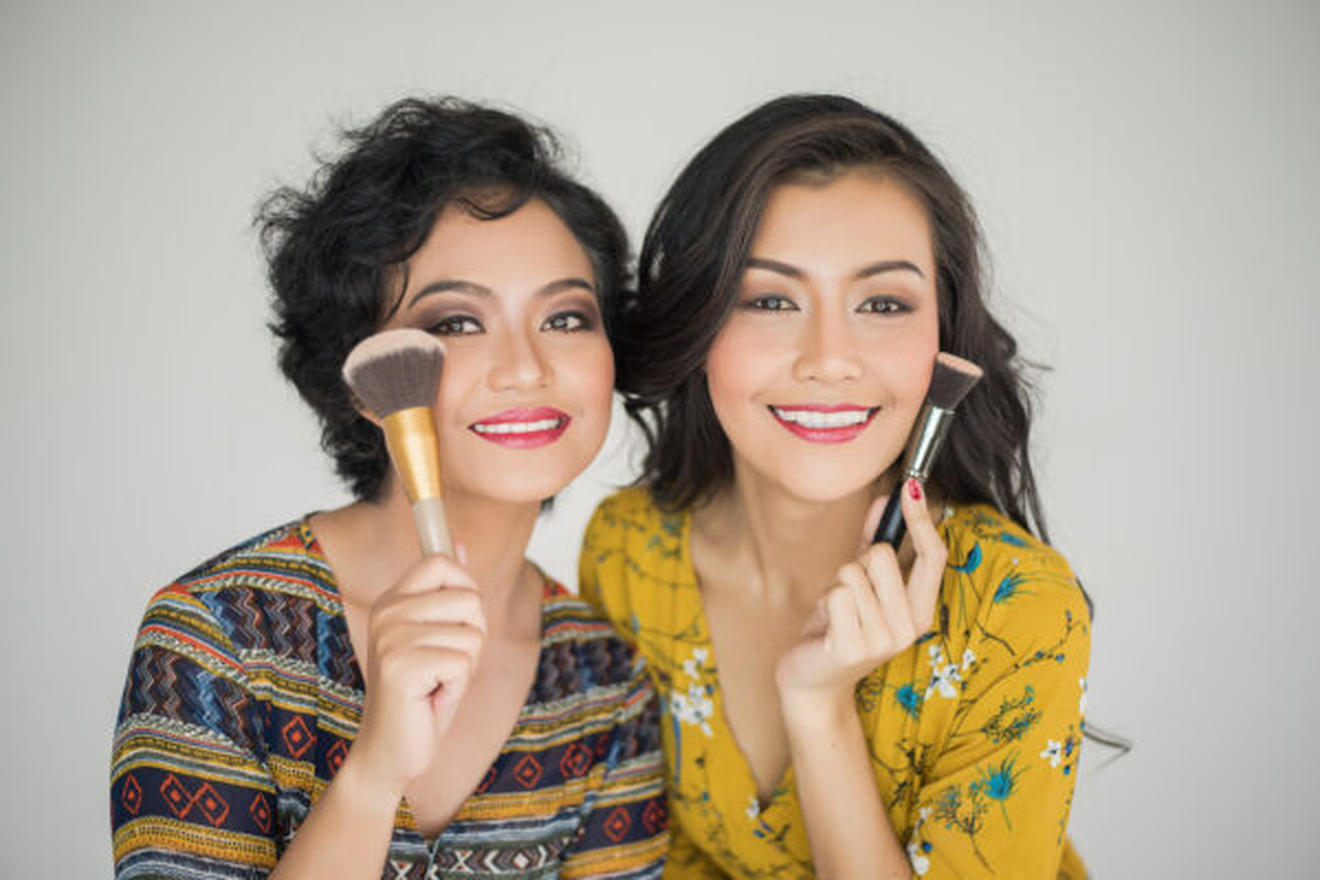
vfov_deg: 27.0
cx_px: 660
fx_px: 1833
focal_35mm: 50
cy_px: 440
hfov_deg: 39.6
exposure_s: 1/160
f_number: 1.8
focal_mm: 50
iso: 100
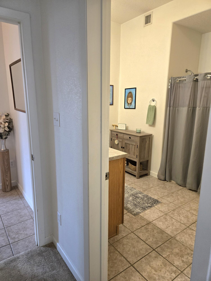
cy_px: 140
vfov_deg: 73.9
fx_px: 187
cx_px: 106
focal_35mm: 23
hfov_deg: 58.9
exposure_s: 1/120
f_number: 1.8
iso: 400
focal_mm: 5.4
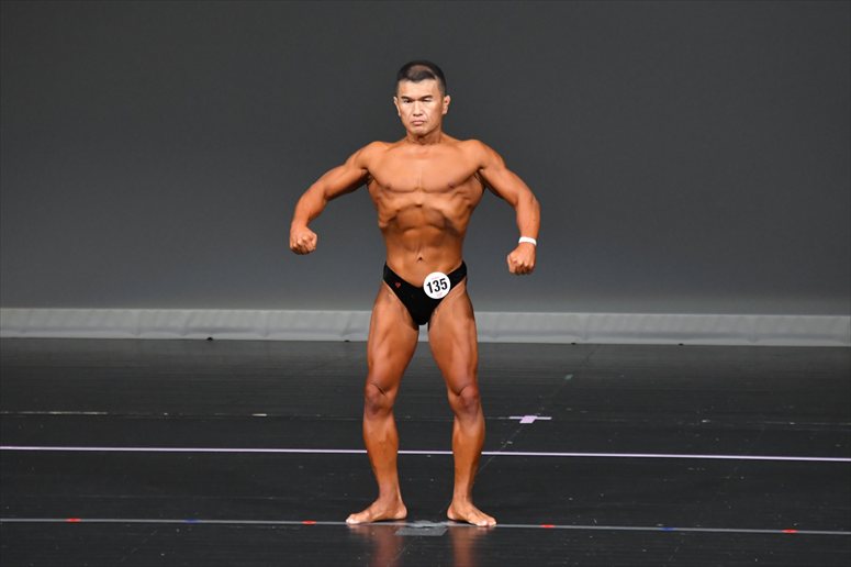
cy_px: 284
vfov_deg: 4.0
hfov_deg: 6.0
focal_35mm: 345
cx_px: 426
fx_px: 8152
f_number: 5.6
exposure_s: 1/400
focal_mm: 230
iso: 4000
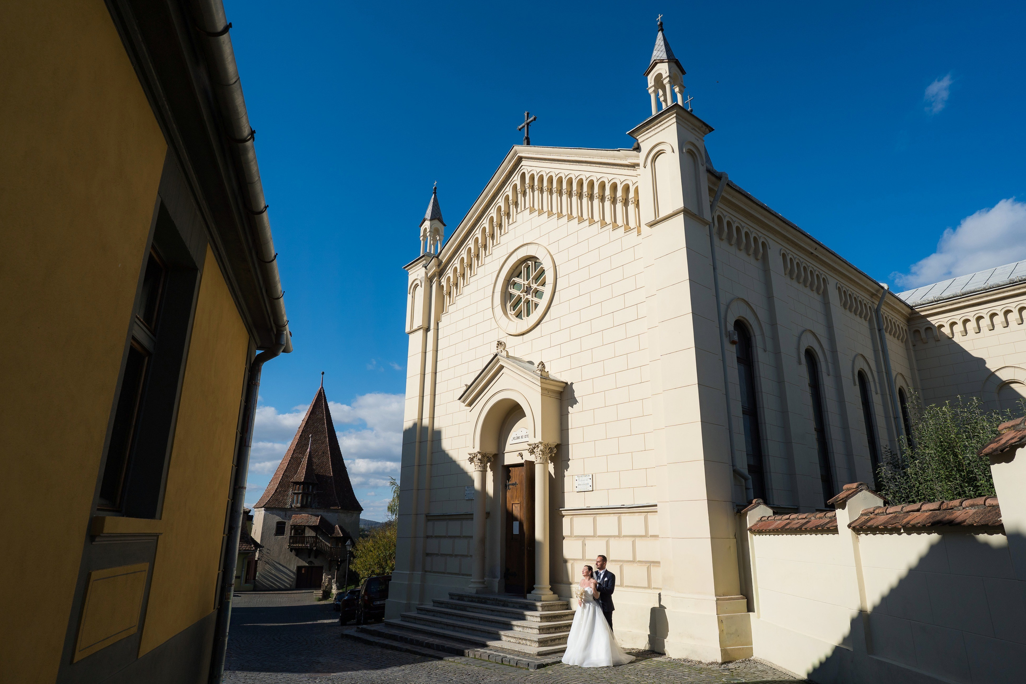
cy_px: 355
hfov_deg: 81.2
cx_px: 532
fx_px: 598
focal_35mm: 21
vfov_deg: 59.5
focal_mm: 20
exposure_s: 1/2500
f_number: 4
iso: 100
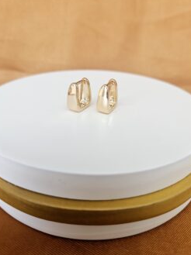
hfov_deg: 49.7
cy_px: 121
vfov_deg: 63.5
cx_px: 94
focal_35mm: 28
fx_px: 206
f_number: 1.8
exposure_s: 1/205
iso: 25
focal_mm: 5.4
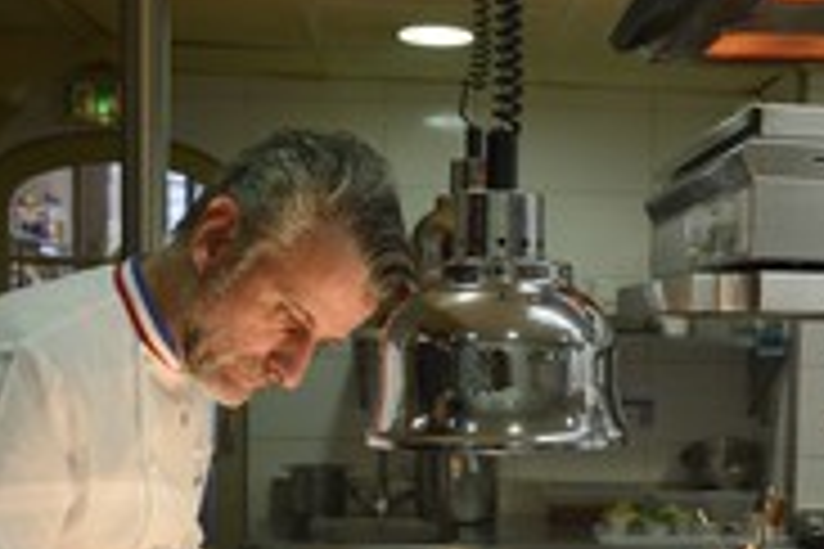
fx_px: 1259
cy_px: 454
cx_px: 648
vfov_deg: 24.2
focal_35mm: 55
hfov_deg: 35.2
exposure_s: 1/80
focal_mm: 24
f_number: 5
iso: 800
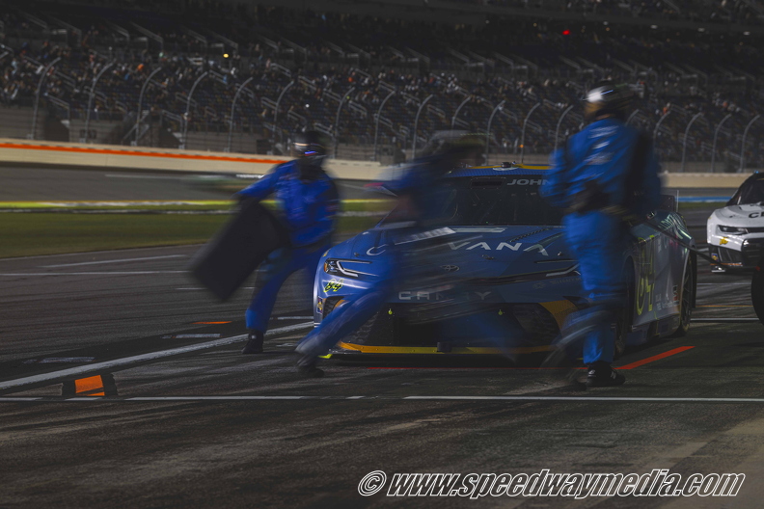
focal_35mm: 130
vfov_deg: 10.5
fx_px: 2759
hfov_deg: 15.8
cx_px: 382
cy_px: 254
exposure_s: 1/13
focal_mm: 130
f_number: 6.3
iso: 125
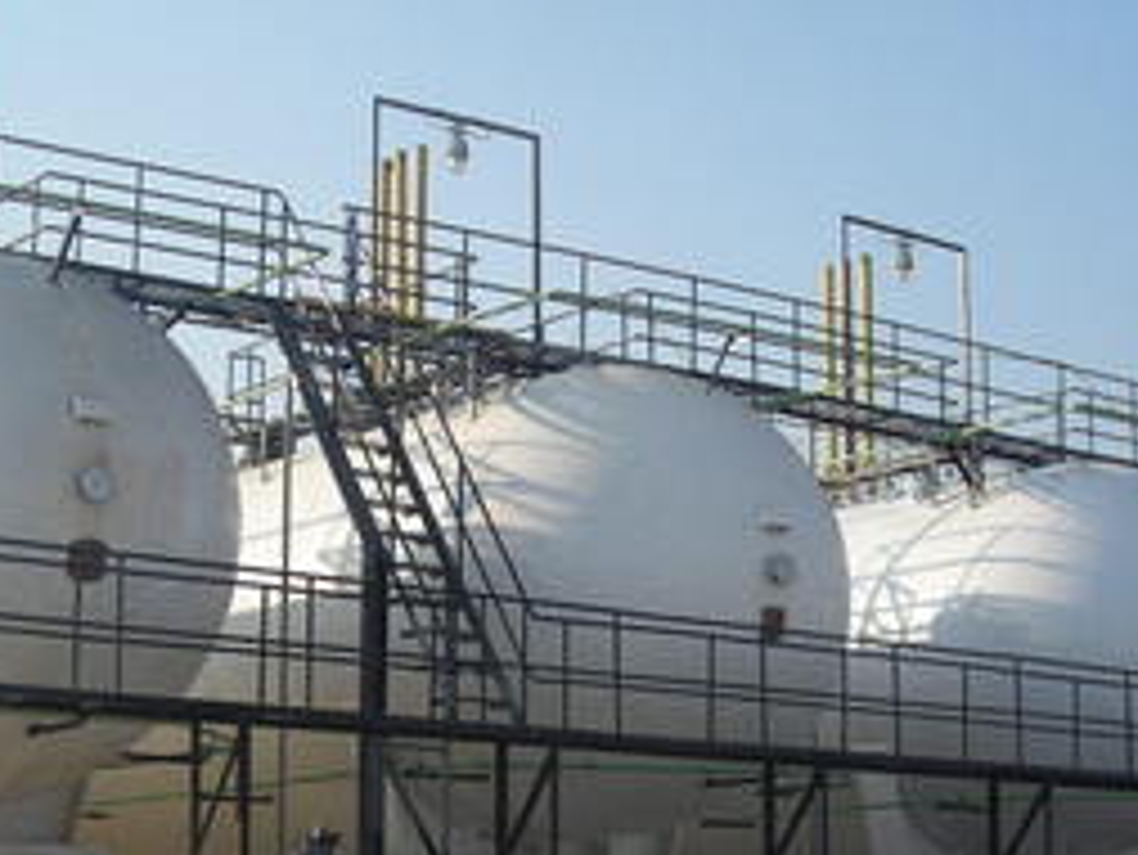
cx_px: 571
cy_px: 700
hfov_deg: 26.0
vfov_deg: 19.4
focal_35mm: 75
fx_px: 2467
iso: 50
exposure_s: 1/157
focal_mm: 6.3
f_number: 6.4
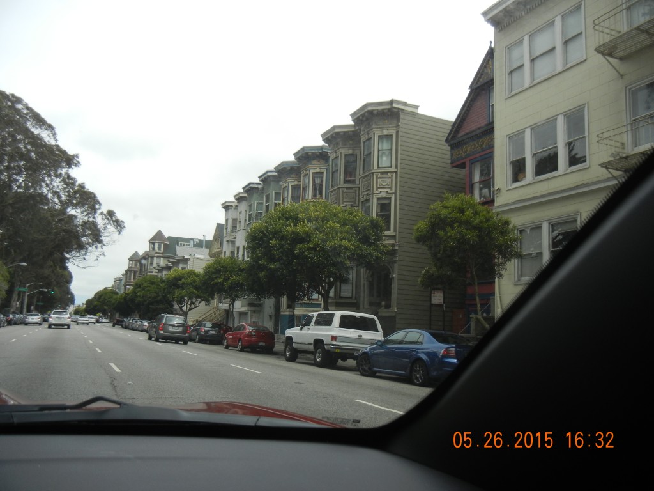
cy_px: 246
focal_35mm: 30
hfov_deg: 60.0
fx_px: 567
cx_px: 327
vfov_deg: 46.8
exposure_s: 1/841
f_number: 3.5
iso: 160
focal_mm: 5.4
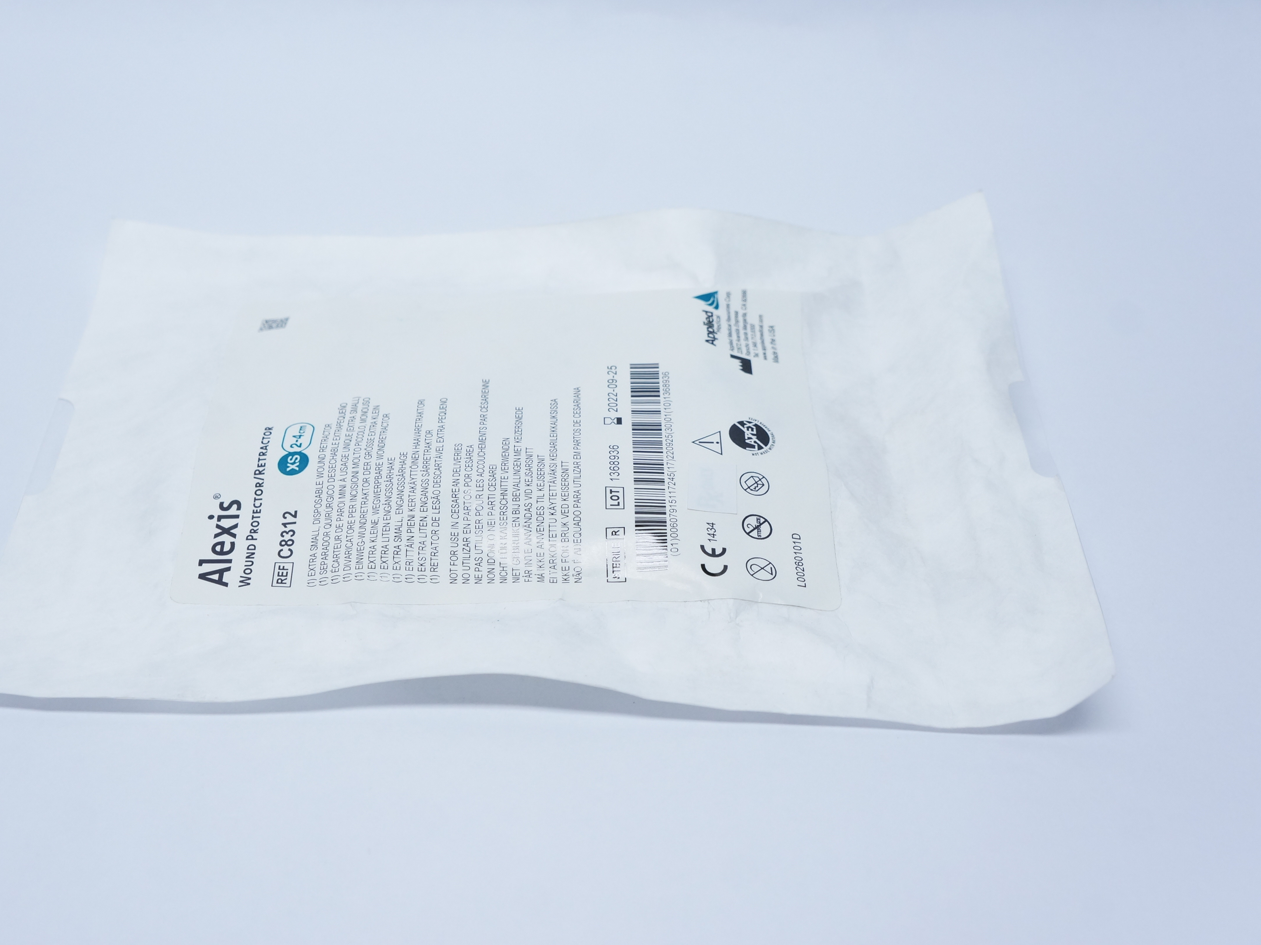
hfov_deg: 39.9
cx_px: 551
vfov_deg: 30.5
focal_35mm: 48
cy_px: 472
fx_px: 1732
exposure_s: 1/80
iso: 800
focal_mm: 29
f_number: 6.3
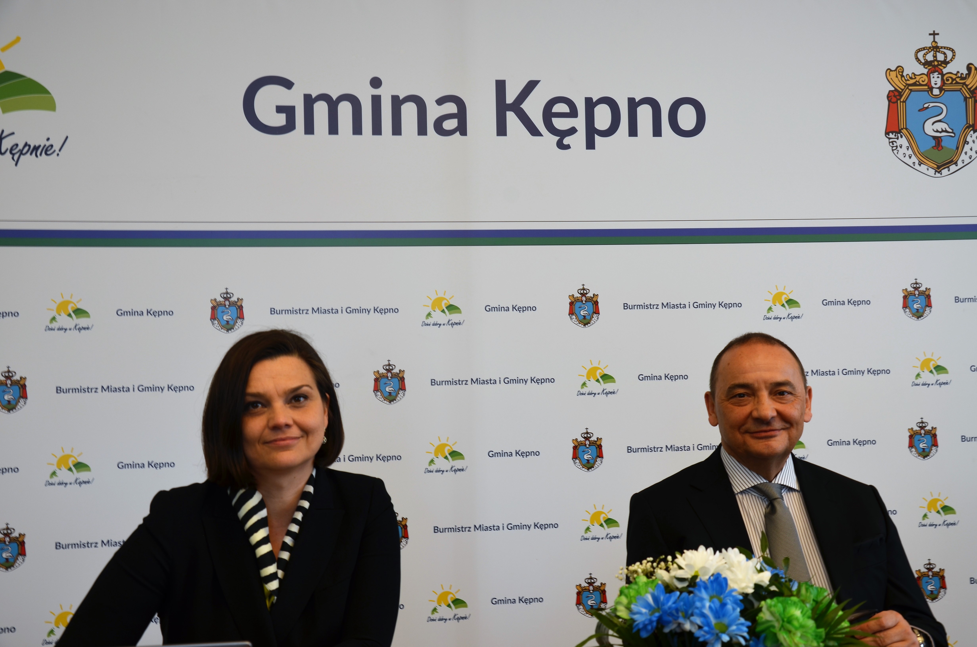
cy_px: 324
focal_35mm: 42
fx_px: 1137
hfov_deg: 46.5
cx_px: 488
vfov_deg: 31.8
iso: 100
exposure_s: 1/6
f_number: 5.6
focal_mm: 28
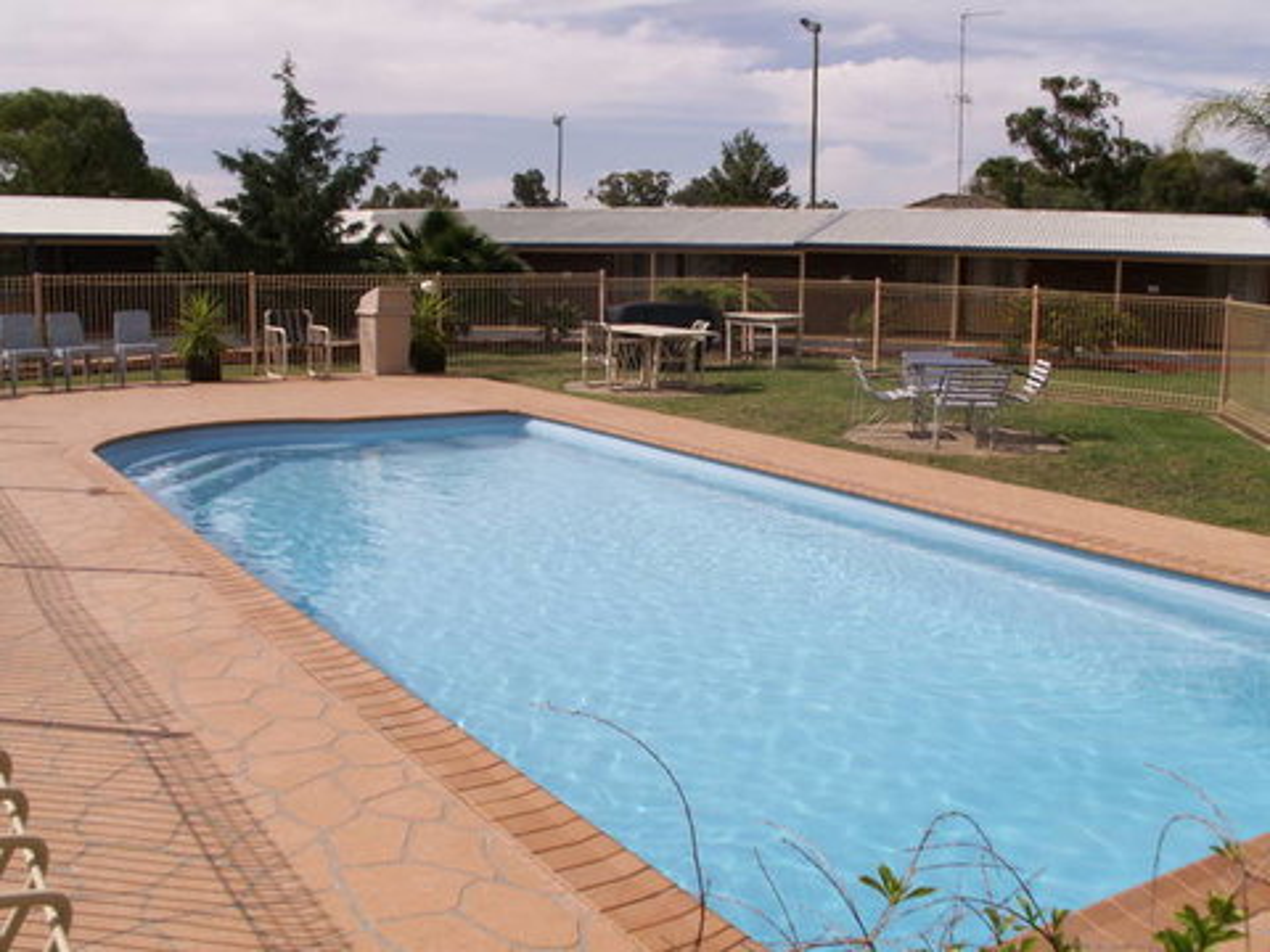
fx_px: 1284
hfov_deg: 52.6
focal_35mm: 35
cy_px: 476
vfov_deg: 40.7
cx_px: 635
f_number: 8
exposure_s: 1/320
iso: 50
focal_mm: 5.86
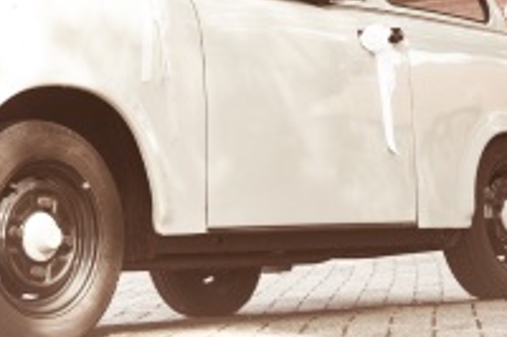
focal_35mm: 132
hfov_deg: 15.5
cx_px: 218
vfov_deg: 10.2
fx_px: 1857
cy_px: -61
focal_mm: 44
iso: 100
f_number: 4
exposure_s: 1/125
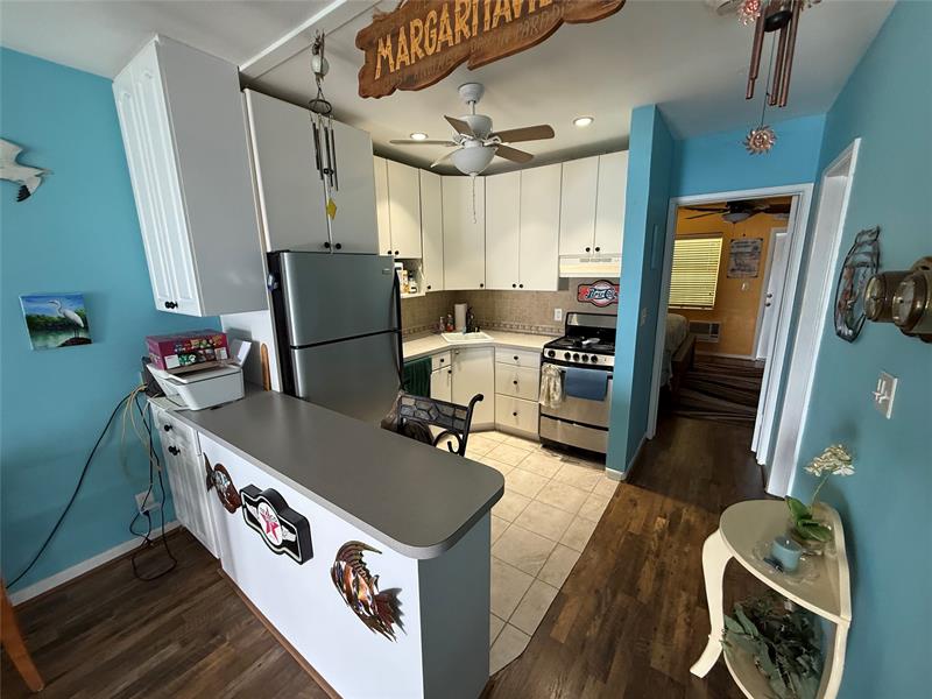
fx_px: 377
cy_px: 350
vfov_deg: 85.7
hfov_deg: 102.1
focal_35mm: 14
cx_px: 466
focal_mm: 2.22
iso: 250
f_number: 2.2
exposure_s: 1/60
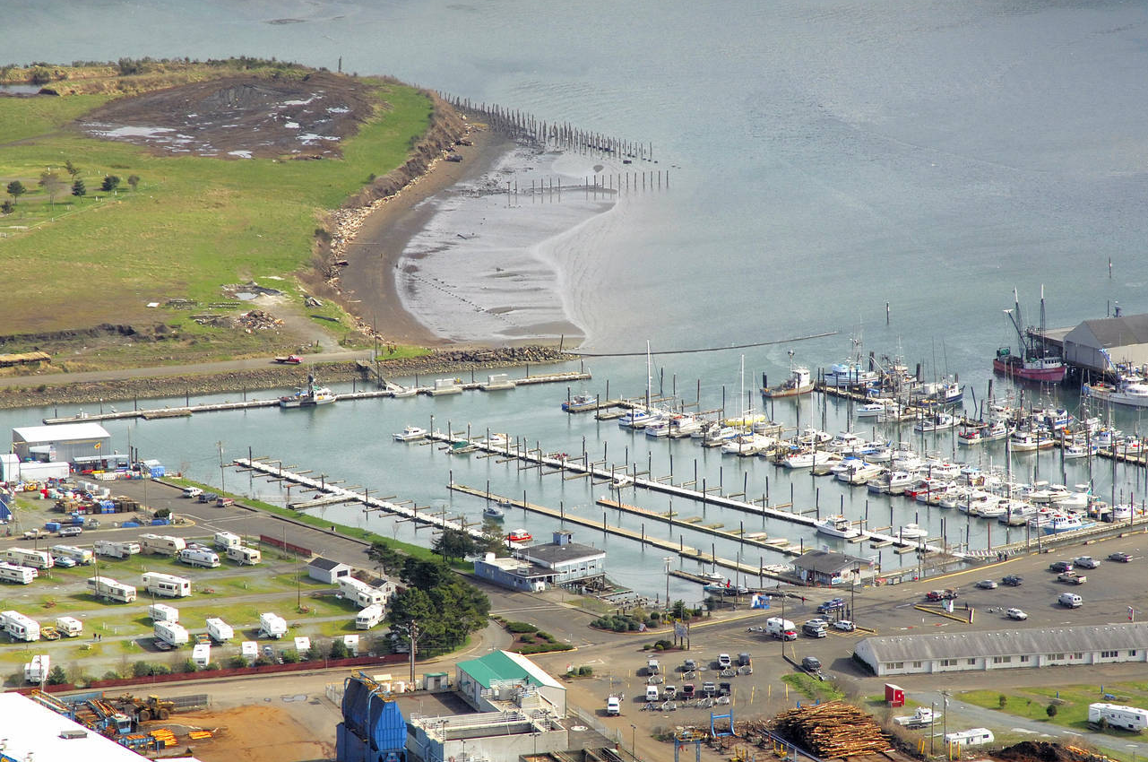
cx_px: 567
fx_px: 5336
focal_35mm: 168
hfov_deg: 12.3
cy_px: 415
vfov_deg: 8.2
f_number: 7.1
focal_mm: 95
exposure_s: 1/1000
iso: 400
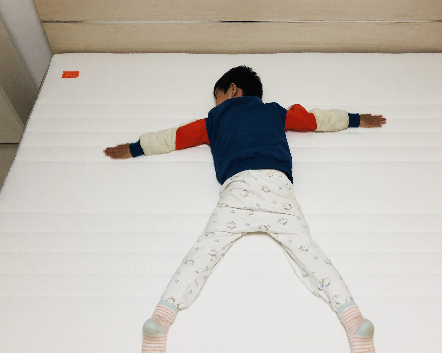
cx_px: 247
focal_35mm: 34
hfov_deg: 52.7
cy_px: 197
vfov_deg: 43.3
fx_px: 445
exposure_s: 1/33
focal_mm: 3.99
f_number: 1.8
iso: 40
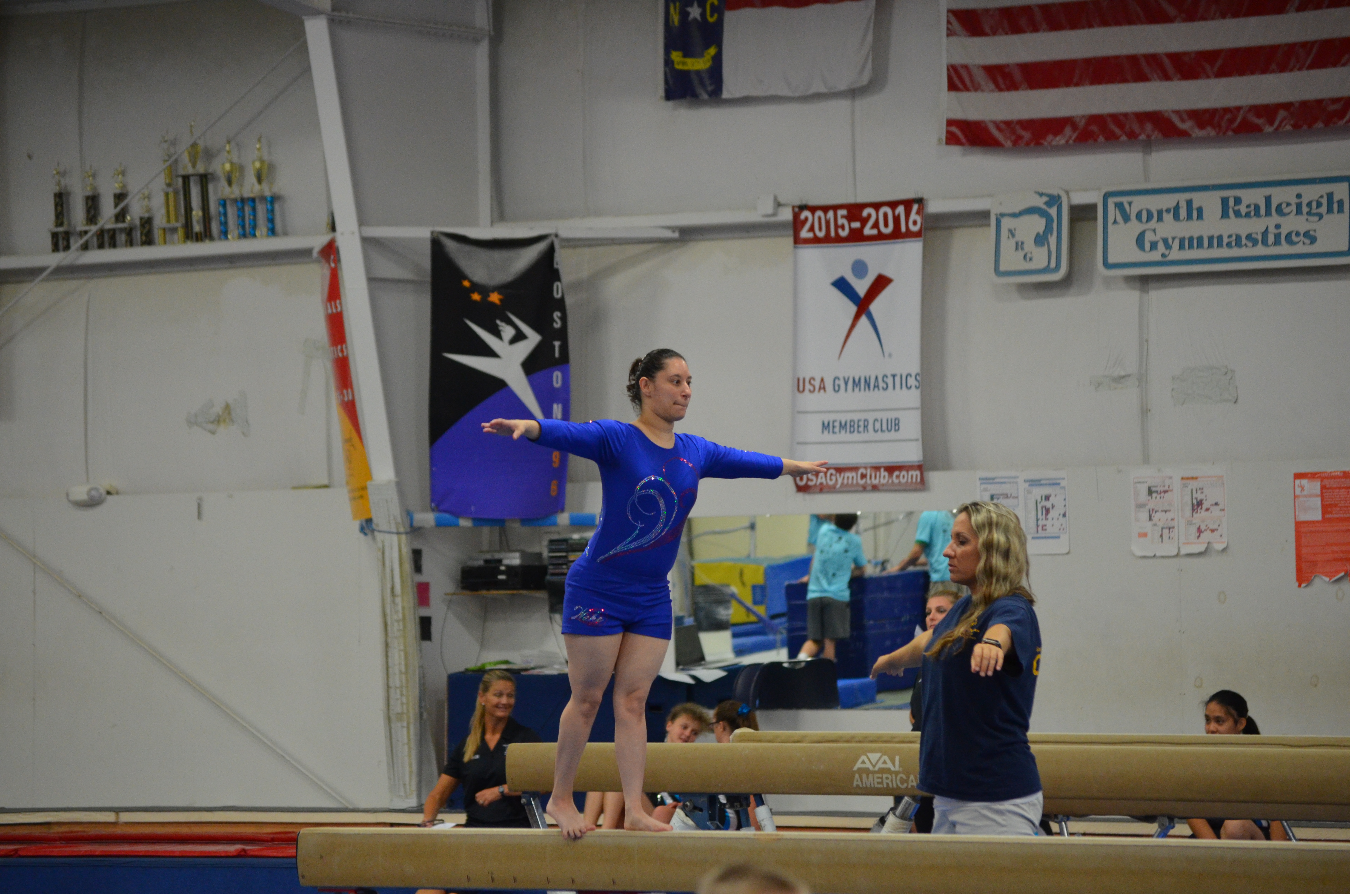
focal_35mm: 158
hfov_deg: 13.1
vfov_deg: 8.7
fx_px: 5894
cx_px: 675
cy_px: 447
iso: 1600
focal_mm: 105
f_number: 4.5
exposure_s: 1/125
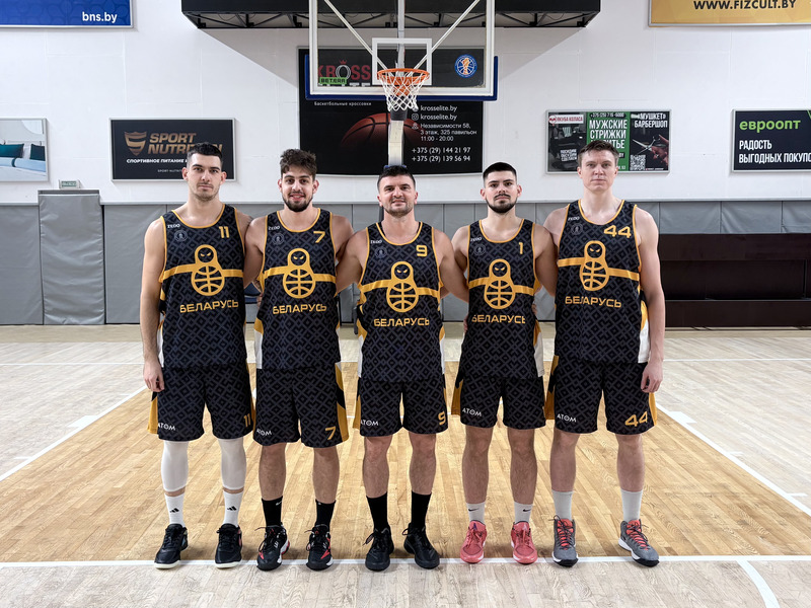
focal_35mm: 26
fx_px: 609
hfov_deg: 67.3
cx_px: 406
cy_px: 304
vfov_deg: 53.1
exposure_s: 1/100
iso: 80
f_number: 1.6
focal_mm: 5.96
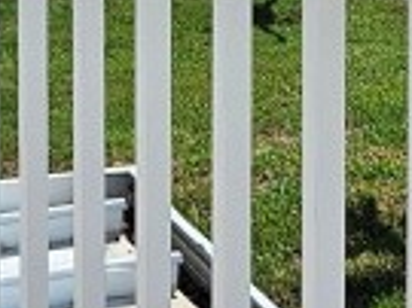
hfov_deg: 11.3
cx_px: 159
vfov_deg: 8.0
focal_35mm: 175
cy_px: -378
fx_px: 2081
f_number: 1.8
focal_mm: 5.4
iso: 25
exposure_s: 1/2969
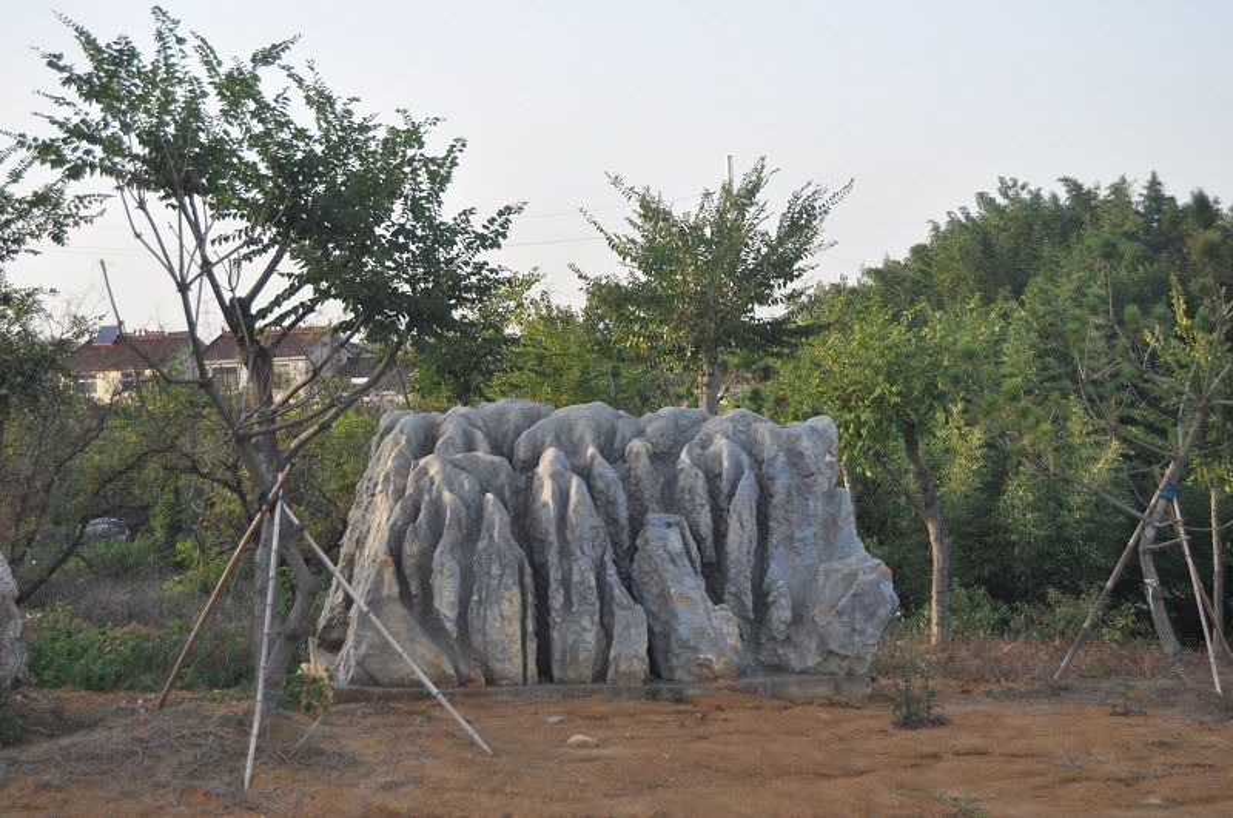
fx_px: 2052
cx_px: 616
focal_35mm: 60
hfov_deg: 33.4
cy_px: 409
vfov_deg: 22.6
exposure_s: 1/200
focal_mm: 40
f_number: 6.3
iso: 200
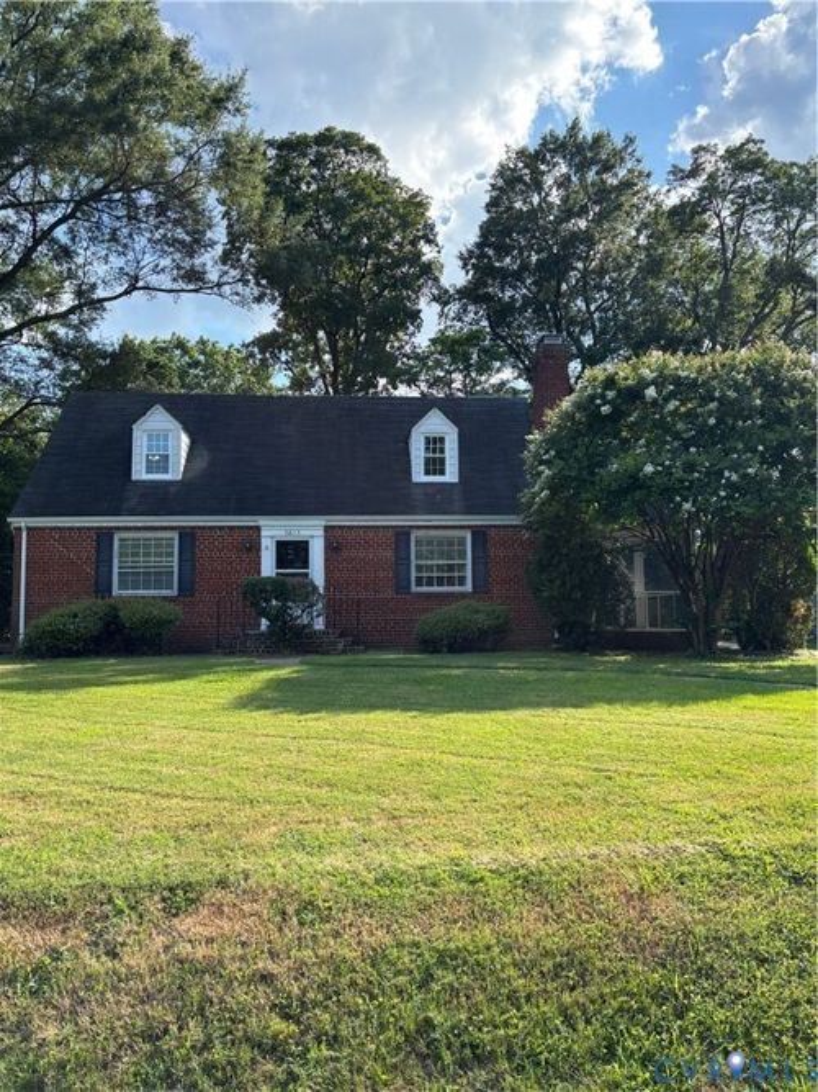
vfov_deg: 67.3
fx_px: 819
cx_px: 409
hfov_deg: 53.0
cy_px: 546
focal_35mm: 26
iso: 50
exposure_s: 1/1103
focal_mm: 5.96
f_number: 1.6
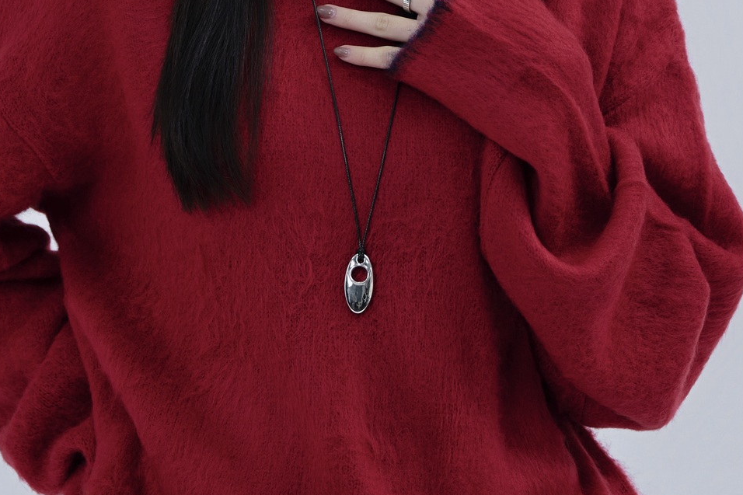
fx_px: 5695
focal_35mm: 276
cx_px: 337
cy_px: 134
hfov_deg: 7.5
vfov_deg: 5.0
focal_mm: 110
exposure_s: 1/200
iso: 320
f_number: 4.5
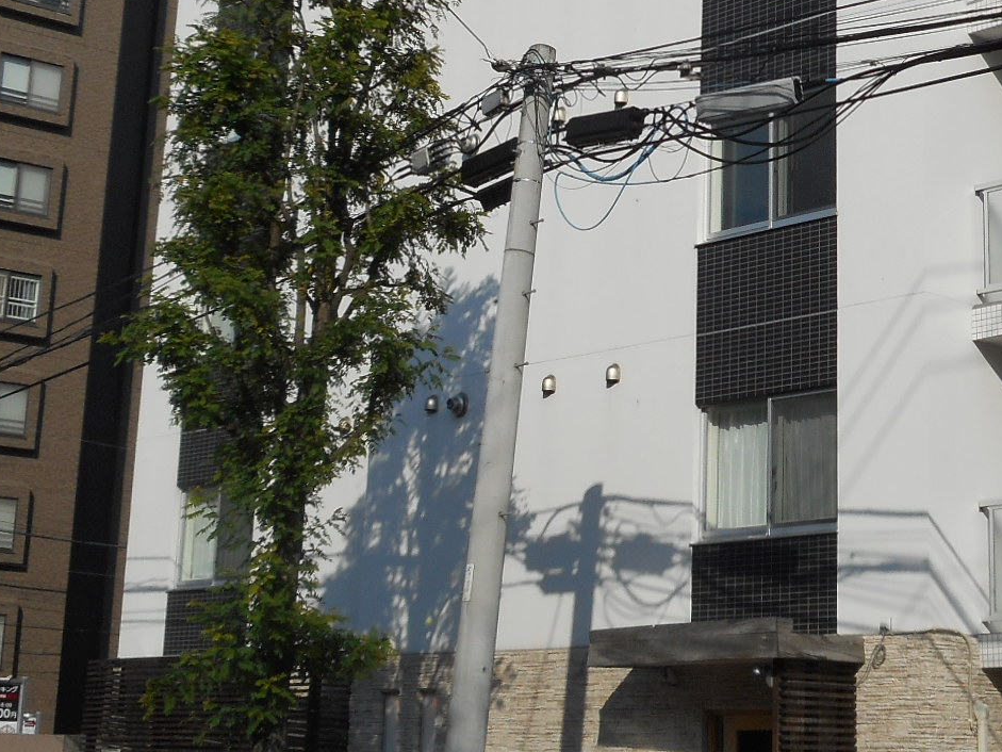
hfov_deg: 27.4
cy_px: 228
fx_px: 2026
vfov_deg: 20.9
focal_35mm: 70
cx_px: 735
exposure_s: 1/1250
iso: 80
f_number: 4
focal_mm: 5.2
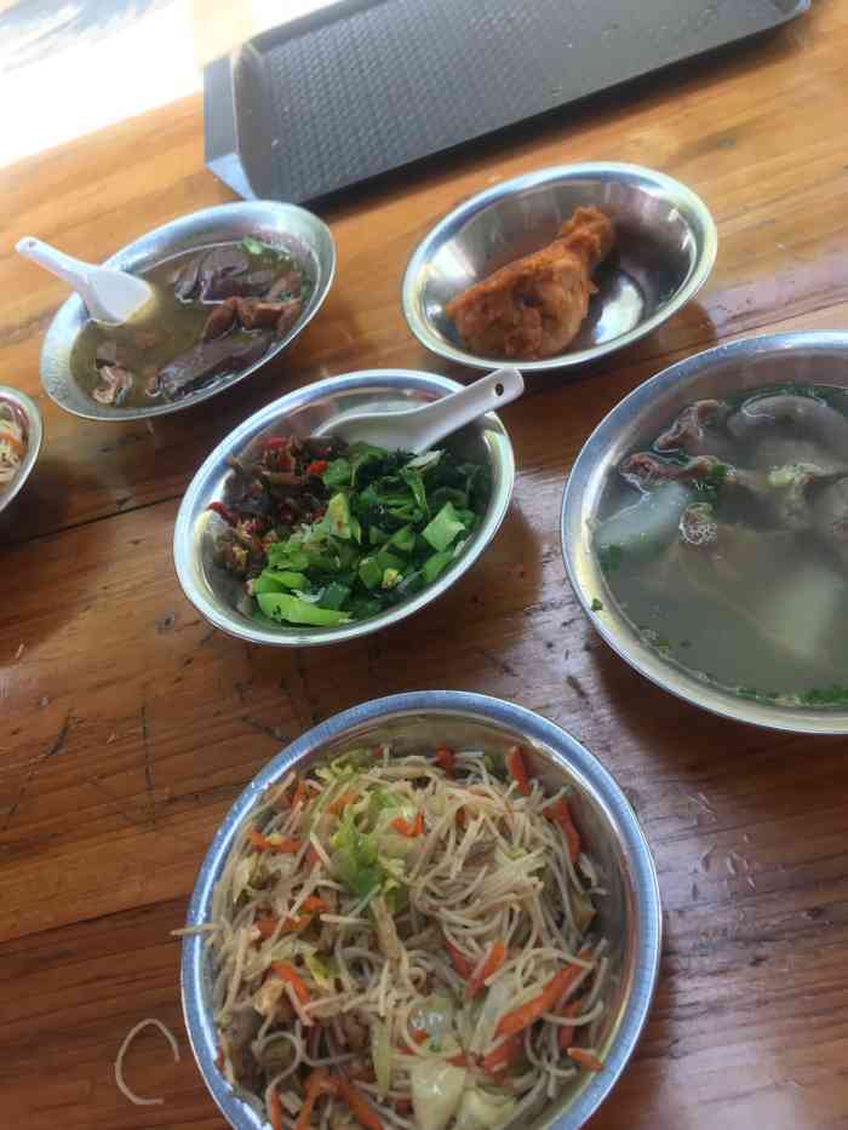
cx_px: 424
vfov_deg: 63.4
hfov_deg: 49.8
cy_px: 565
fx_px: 914
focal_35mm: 28
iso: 32
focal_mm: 3.99
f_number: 1.8
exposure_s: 1/100
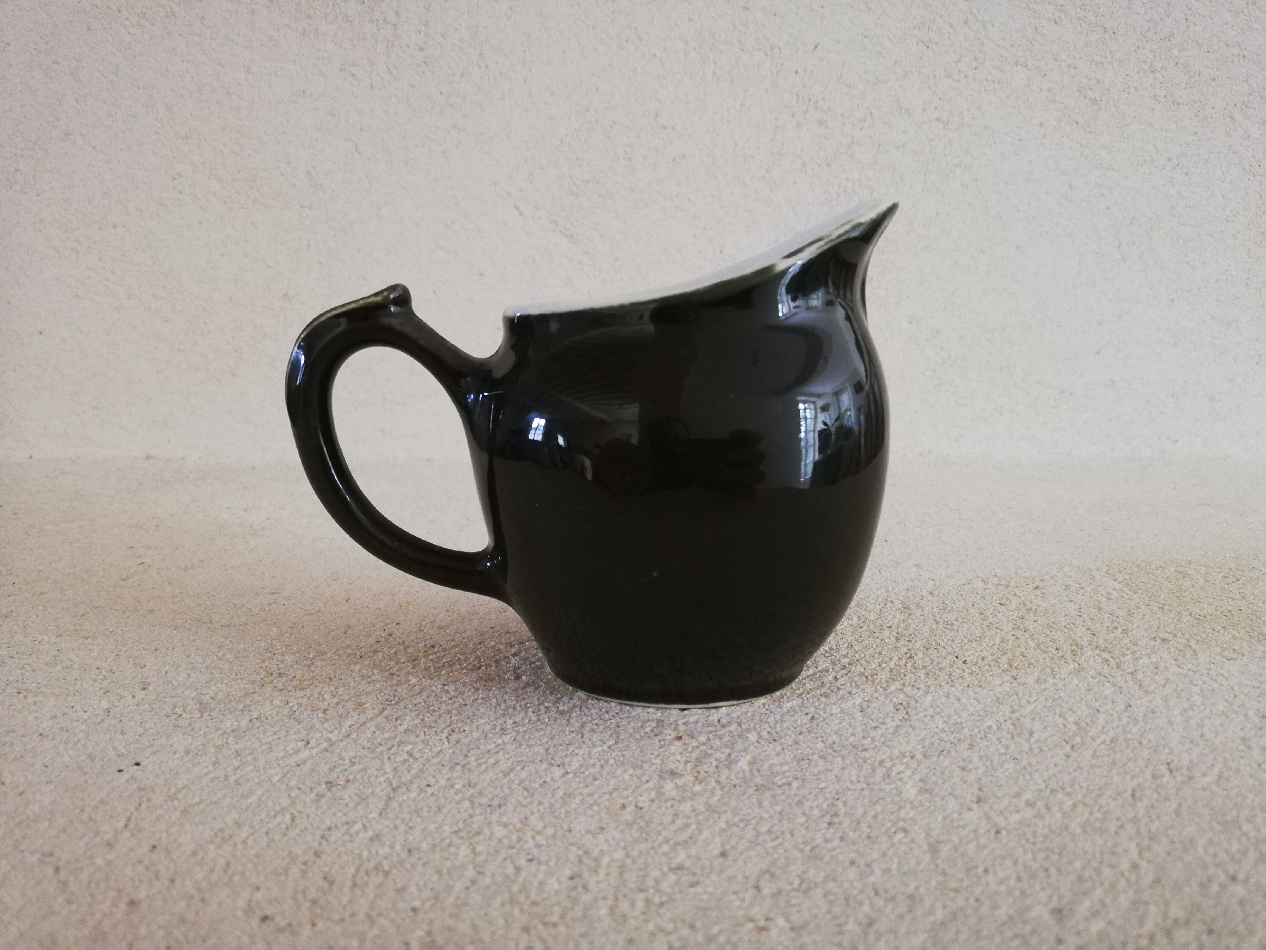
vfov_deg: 53.1
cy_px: 475
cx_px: 633
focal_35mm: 26
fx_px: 951
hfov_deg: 67.3
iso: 500
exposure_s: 1/20
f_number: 2.2
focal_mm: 3.81
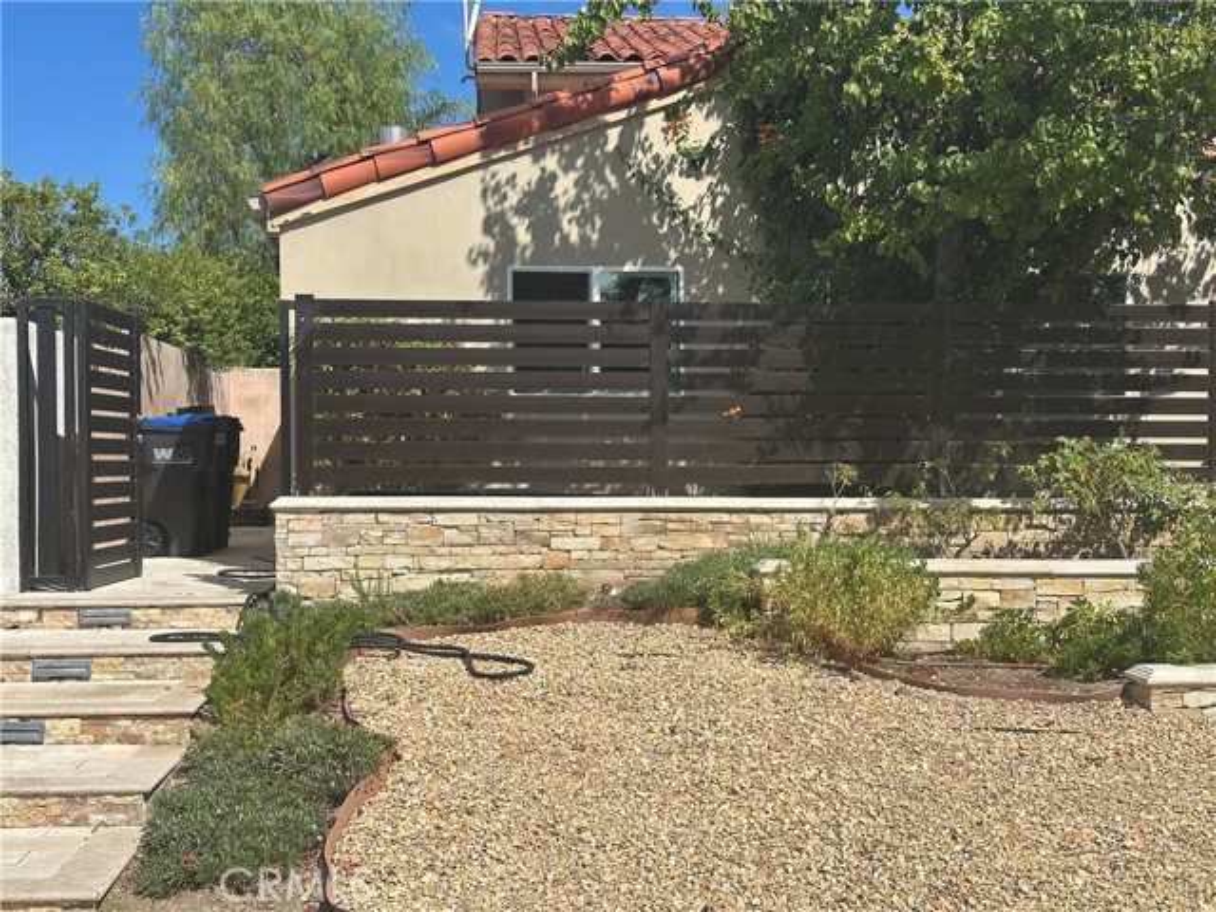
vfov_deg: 30.3
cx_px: 608
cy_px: 456
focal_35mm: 48
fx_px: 1686
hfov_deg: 39.7
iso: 64
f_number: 1.78
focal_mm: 6.86
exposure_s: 1/6211
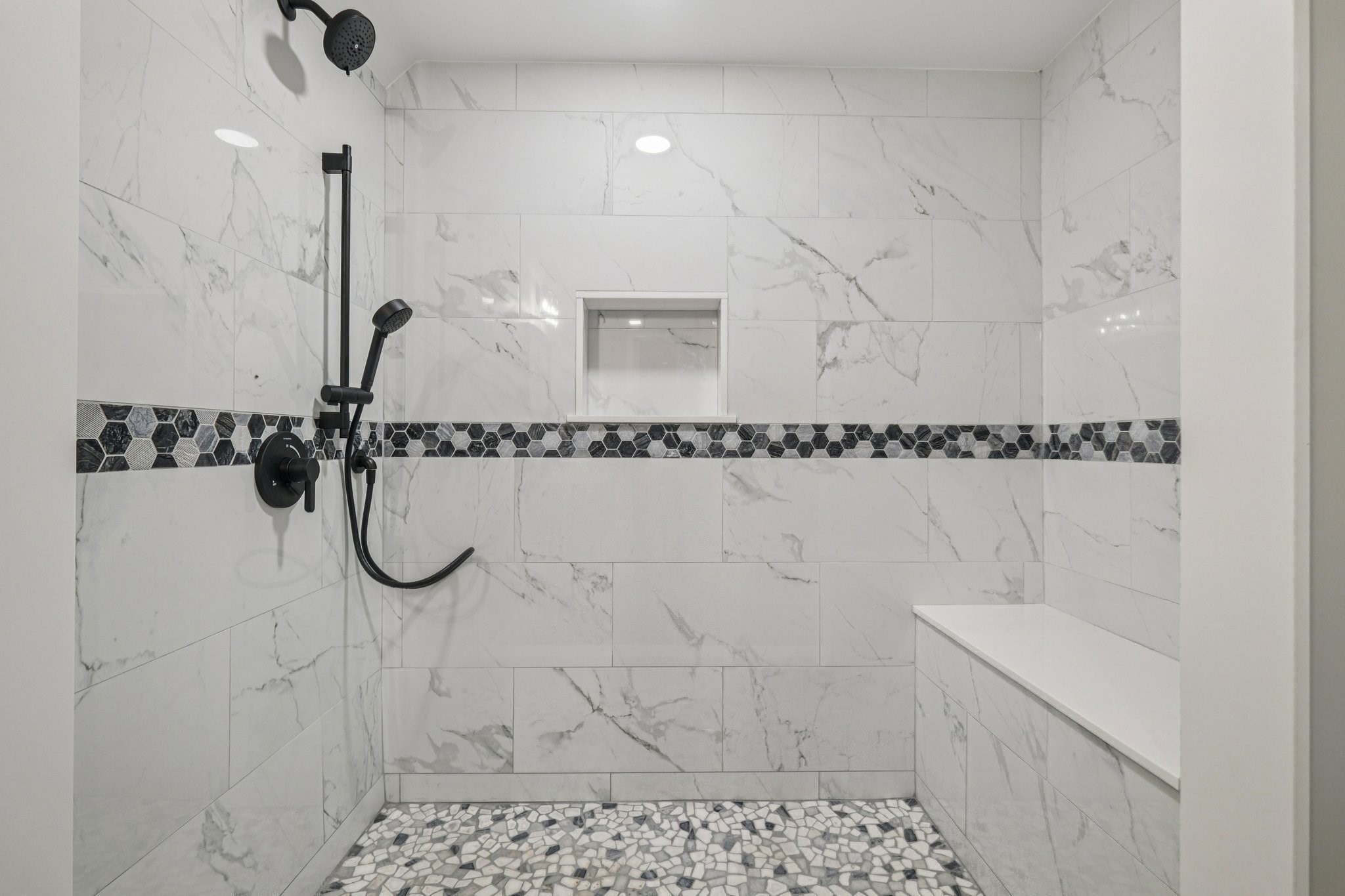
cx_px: 672
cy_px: 448
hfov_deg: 100.4
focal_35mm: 15
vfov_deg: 77.3
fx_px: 560
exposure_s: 1/15
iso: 250
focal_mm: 10
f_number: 5.6
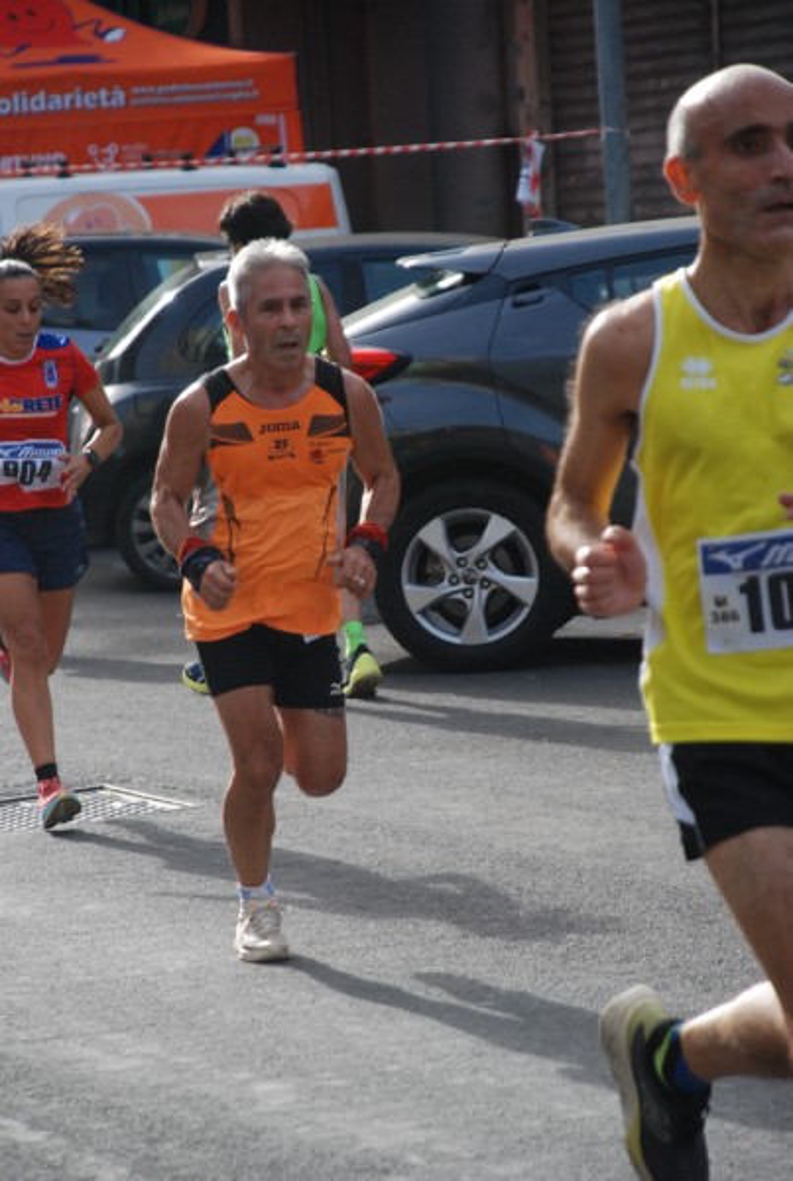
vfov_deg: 11.4
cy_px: 590
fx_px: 5916
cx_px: 396
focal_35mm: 180
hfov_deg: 7.7
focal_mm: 120
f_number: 5.6
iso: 1000
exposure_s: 1/1000
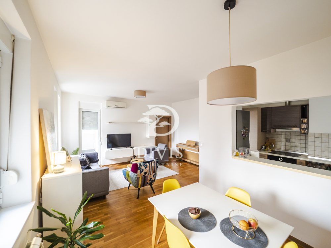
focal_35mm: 14
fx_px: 134
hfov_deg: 102.1
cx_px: 166
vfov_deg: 85.7
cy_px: 124
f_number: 4
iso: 400
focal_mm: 7
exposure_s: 1/15
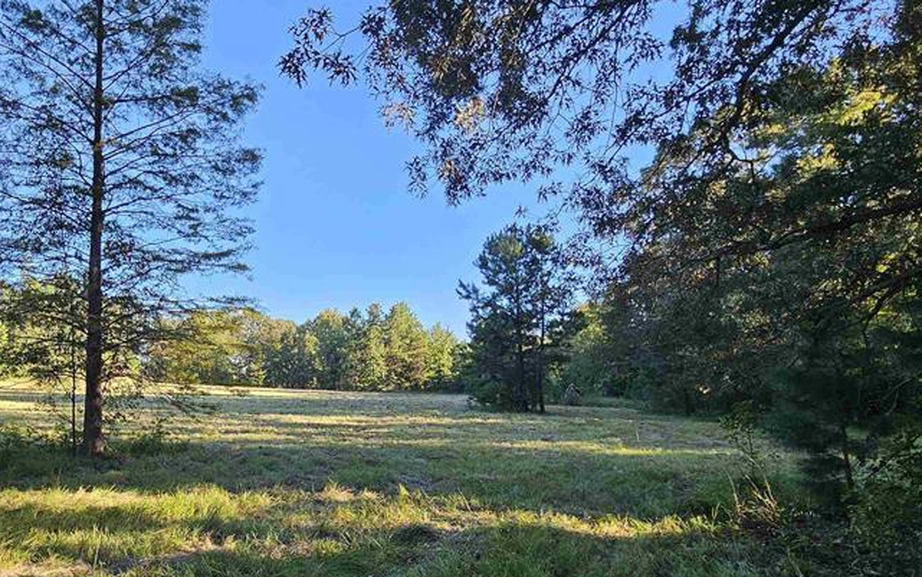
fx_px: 553
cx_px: 282
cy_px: 367
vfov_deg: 54.4
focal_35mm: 22
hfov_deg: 76.2
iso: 50
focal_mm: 2.2
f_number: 2.2
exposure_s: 1/282
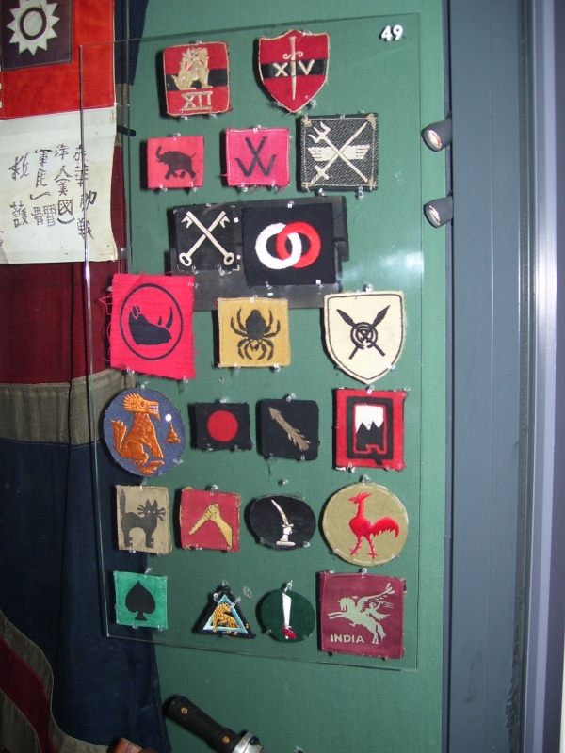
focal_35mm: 36
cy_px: 376
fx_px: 783
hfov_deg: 39.7
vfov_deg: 51.4
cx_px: 282
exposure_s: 1/60
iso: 80
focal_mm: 6
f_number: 2.7
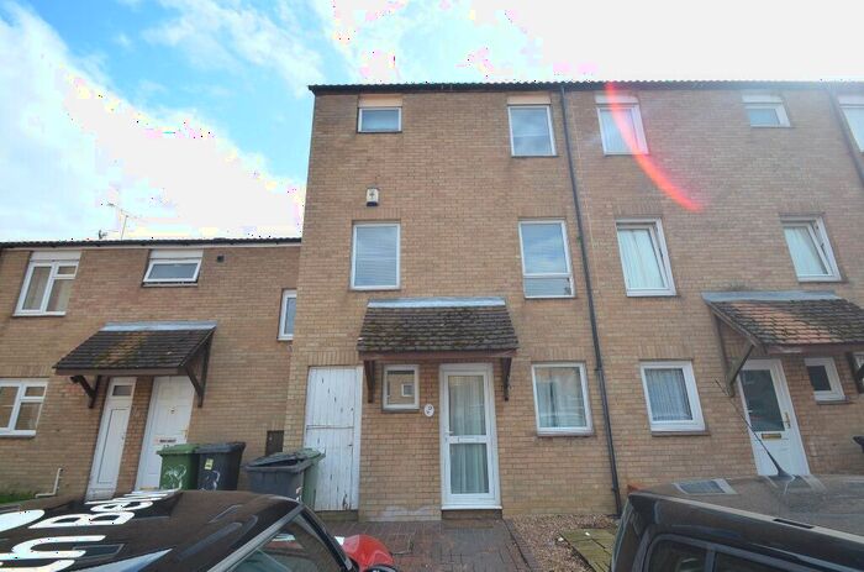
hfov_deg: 100.5
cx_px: 432
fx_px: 359
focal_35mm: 15
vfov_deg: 77.0
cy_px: 286
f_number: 8
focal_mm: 10
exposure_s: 1/250
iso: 200
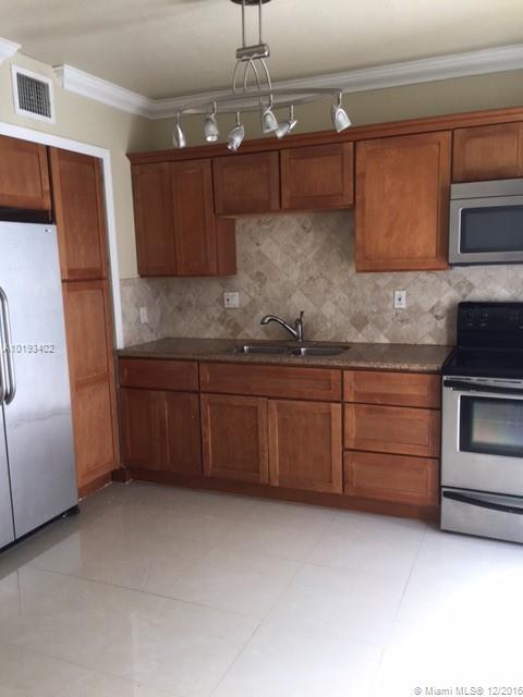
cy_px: 348
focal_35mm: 29
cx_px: 262
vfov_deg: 61.7
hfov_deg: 48.2
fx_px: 584
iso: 32
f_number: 2.2
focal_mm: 4.15
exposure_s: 1/60
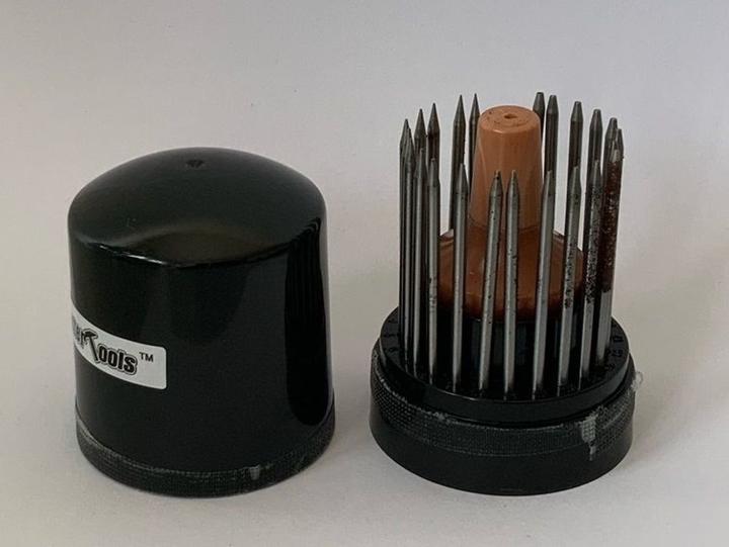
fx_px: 611
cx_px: 364
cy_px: 274
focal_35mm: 29
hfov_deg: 61.6
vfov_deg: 48.3
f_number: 1.8
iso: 50
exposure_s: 1/120
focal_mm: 3
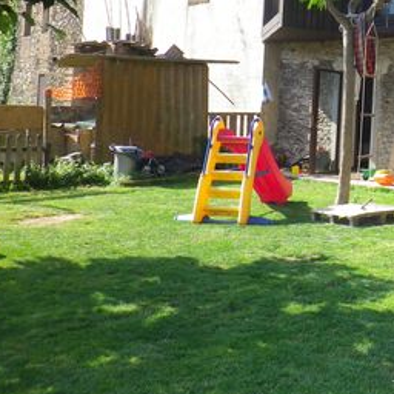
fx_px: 747
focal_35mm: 58
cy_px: 98
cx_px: 443
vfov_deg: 29.1
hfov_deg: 26.9
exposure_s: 1/50
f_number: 8.3
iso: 80
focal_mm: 5
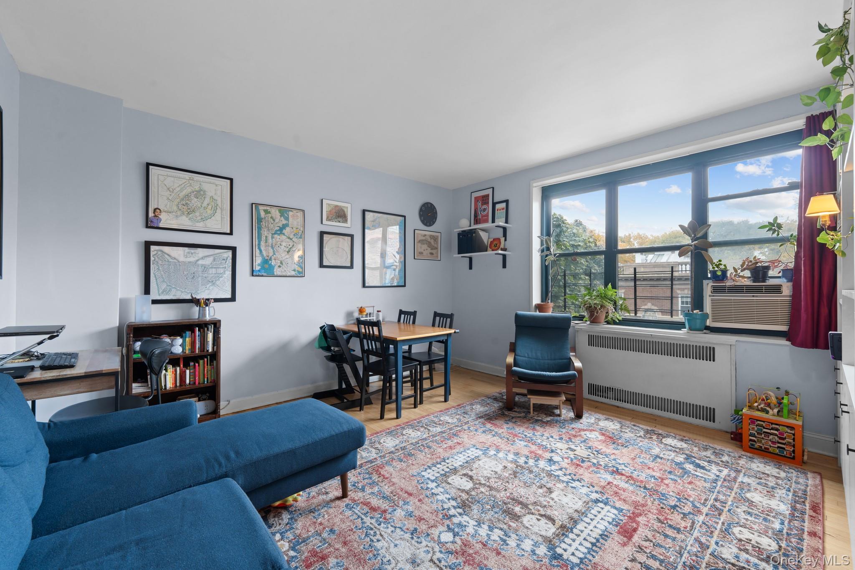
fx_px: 332
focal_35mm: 14
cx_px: 428
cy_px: 285
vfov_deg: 81.2
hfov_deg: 104.3
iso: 400
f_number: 10
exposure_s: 1/1.25
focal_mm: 14
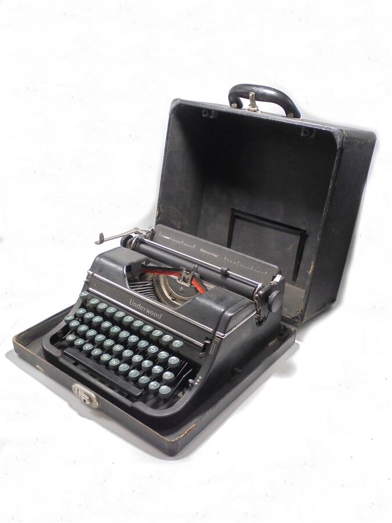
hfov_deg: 41.8
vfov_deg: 54.0
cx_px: 196
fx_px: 513
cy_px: 262
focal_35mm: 34
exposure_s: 1/30
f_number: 4
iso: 200
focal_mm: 6.1
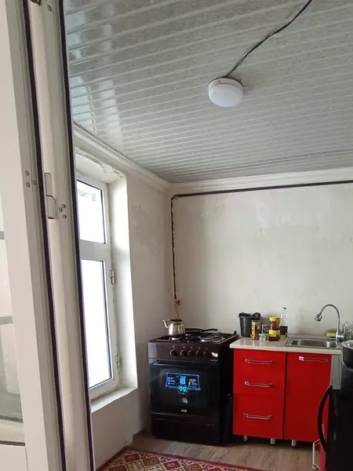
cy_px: 338
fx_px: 326
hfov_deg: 54.5
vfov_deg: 68.2
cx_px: 260
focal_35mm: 24
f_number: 2.2
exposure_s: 1/50
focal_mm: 1.65
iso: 171
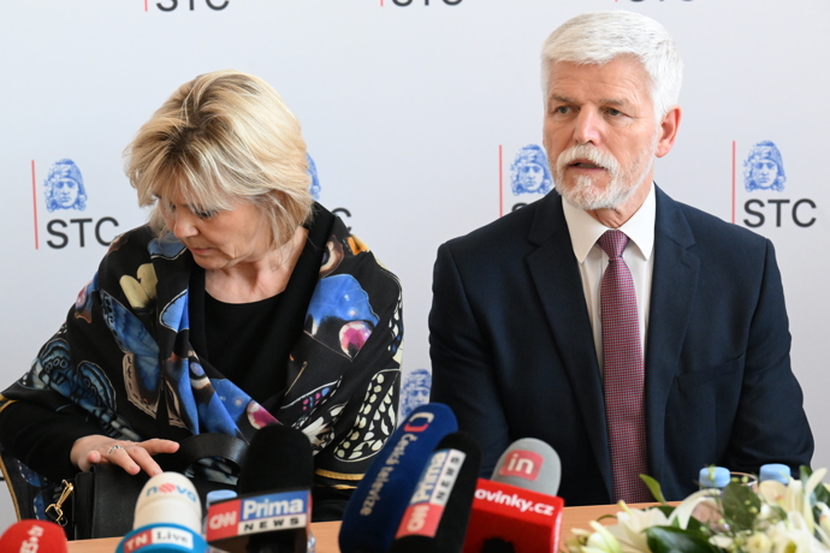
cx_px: 415
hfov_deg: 18.6
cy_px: 276
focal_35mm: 110
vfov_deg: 12.5
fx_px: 2536
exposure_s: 1/250
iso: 8000
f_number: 7.1
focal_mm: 110
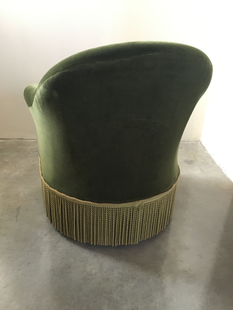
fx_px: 260
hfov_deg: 48.2
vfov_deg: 61.7
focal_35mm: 29
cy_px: 155
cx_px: 116
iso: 200
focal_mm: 4.15
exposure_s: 1/17
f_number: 2.2
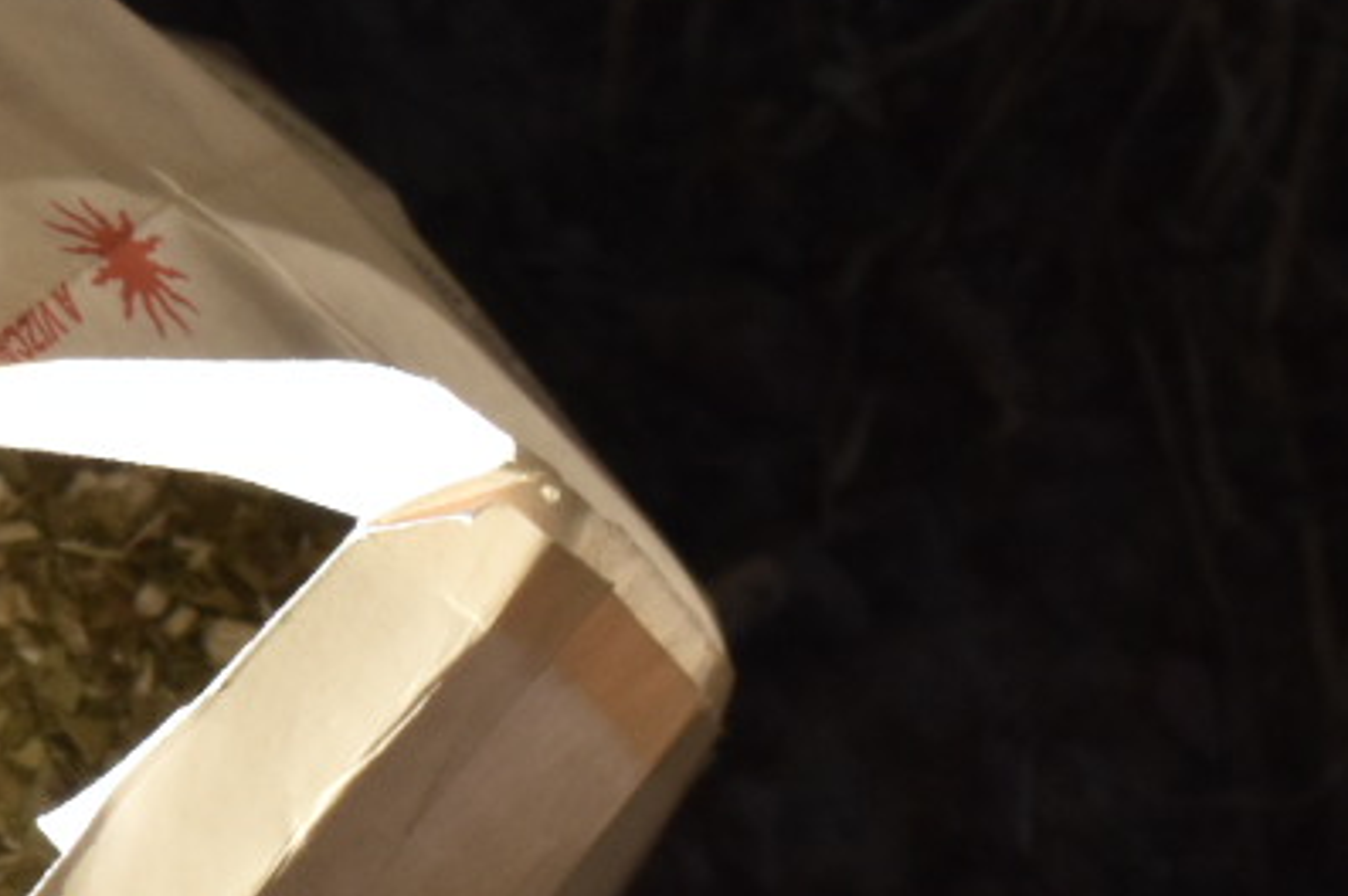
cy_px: 886
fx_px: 12610
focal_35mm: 337
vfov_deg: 4.1
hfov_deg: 6.0
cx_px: -744
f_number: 25
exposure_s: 1/100
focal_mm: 55
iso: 450
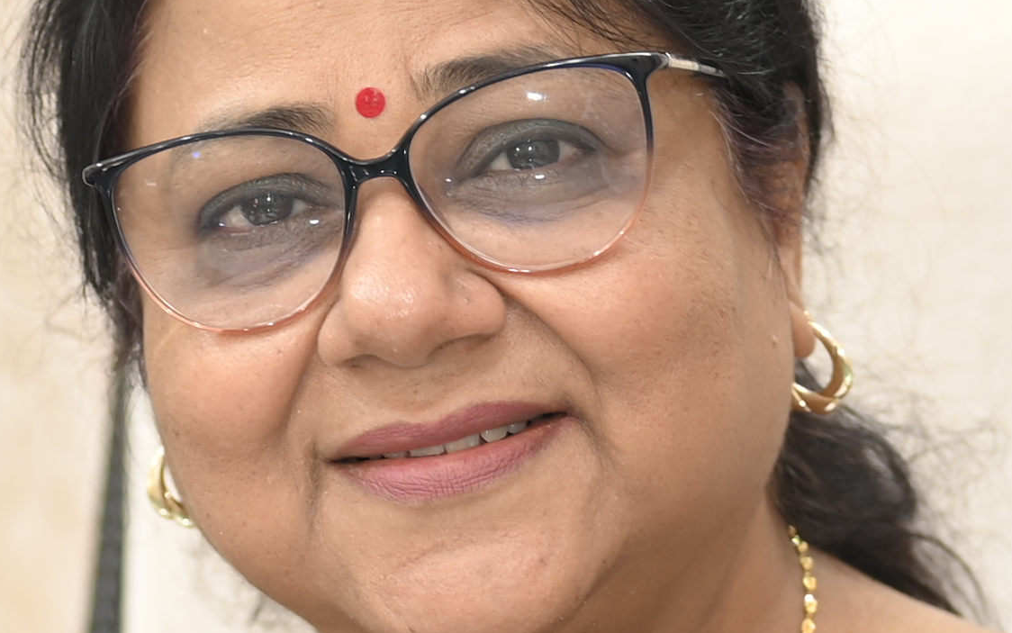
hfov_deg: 7.6
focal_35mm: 274
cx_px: 154
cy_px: 807
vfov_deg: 4.8
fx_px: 7559
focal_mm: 50
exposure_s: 1/13
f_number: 1.8
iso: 100
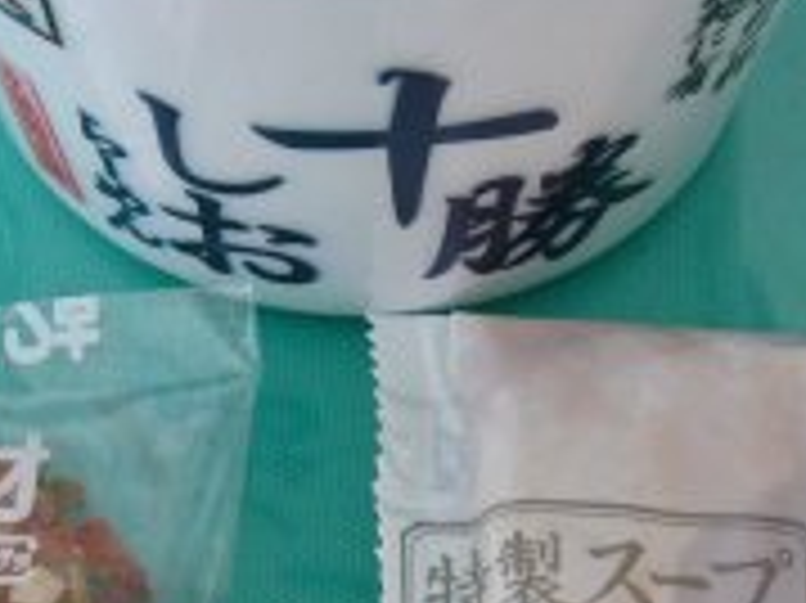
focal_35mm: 100
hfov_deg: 19.6
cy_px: 299
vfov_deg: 14.8
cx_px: 441
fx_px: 2327
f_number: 2.8
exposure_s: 1/15
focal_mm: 5.8
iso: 200
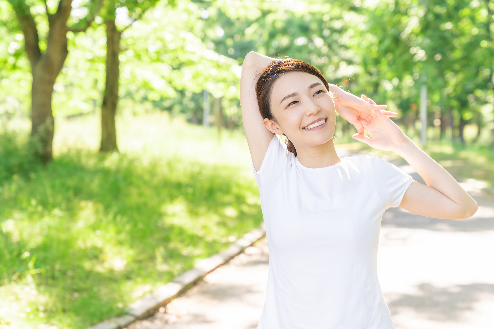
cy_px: 164
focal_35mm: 70
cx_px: 247
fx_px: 960
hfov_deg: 28.8
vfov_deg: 19.5
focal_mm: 70
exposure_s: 1/200
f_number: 4
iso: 200
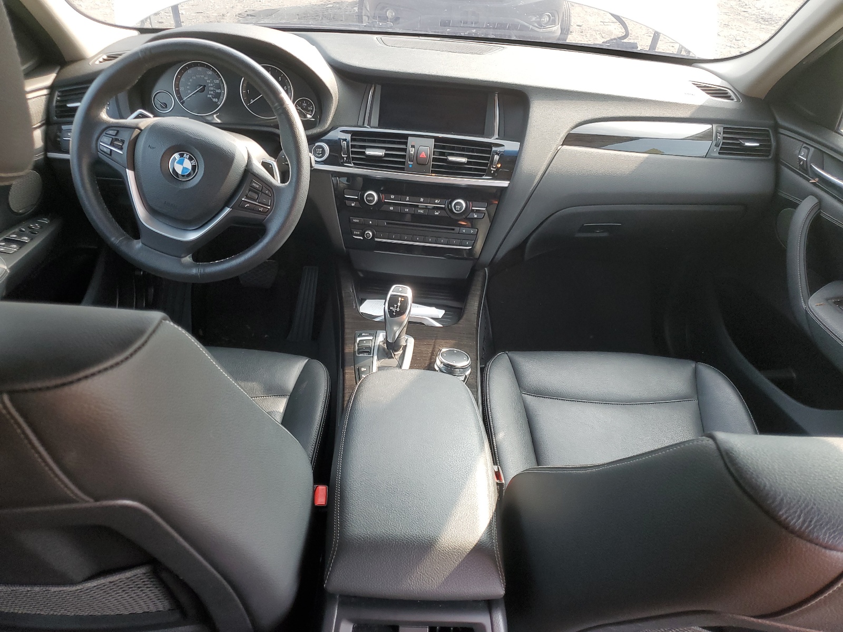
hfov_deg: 67.3
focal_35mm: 26
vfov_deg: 53.1
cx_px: 422
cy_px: 316
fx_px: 633
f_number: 1.5
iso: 71
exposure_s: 1/60.2
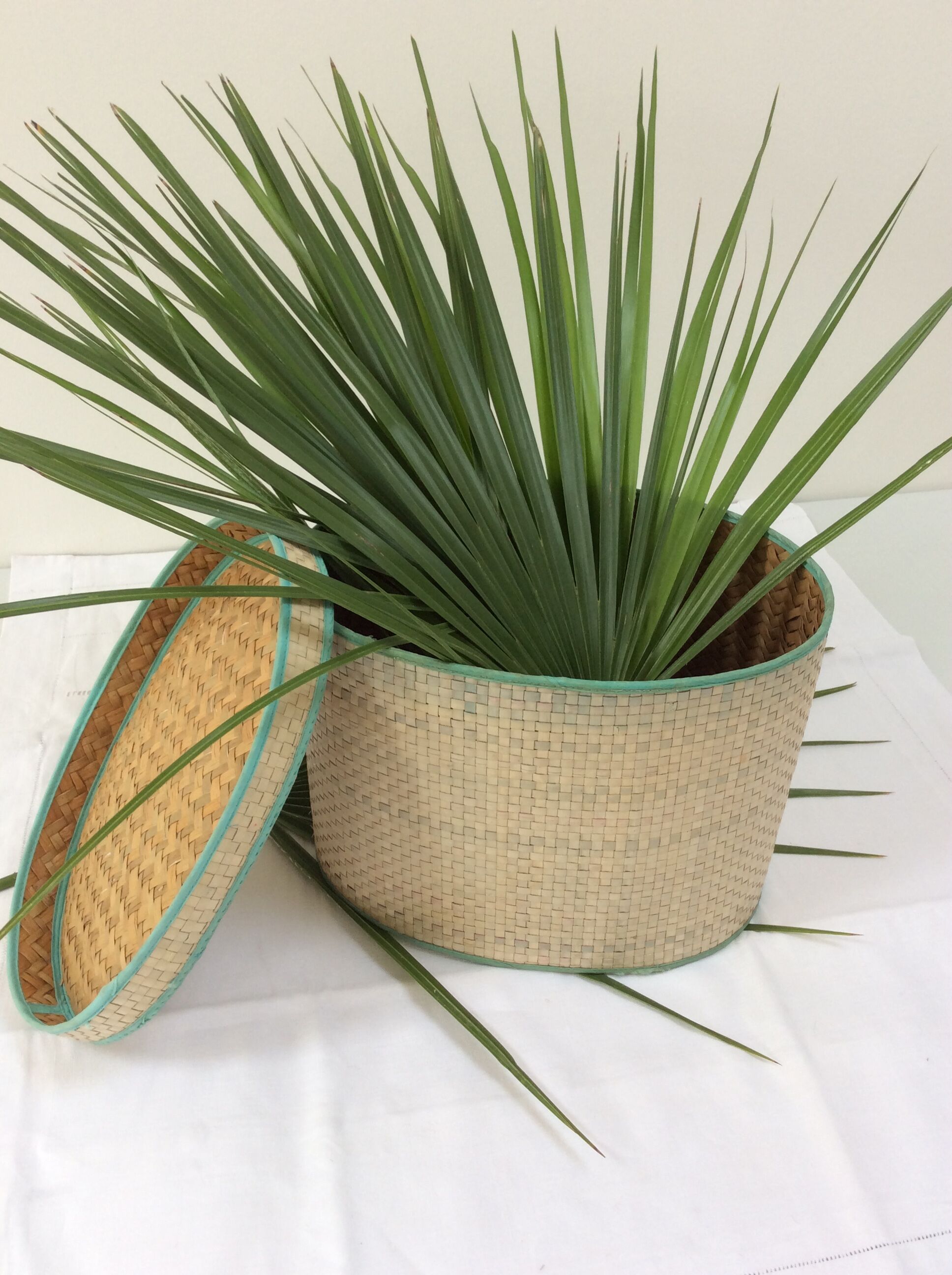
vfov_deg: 56.9
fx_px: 1177
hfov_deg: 44.1
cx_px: 476
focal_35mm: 32
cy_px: 638
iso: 32
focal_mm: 3.3
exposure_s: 1/33
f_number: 2.4
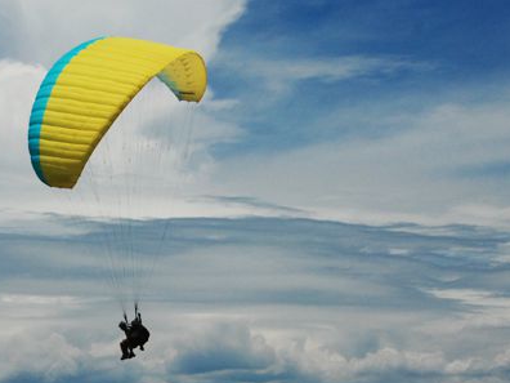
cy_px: 199
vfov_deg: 11.1
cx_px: 122
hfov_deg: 14.7
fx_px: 1974
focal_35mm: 134
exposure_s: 1/1600
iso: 640
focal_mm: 56
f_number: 10
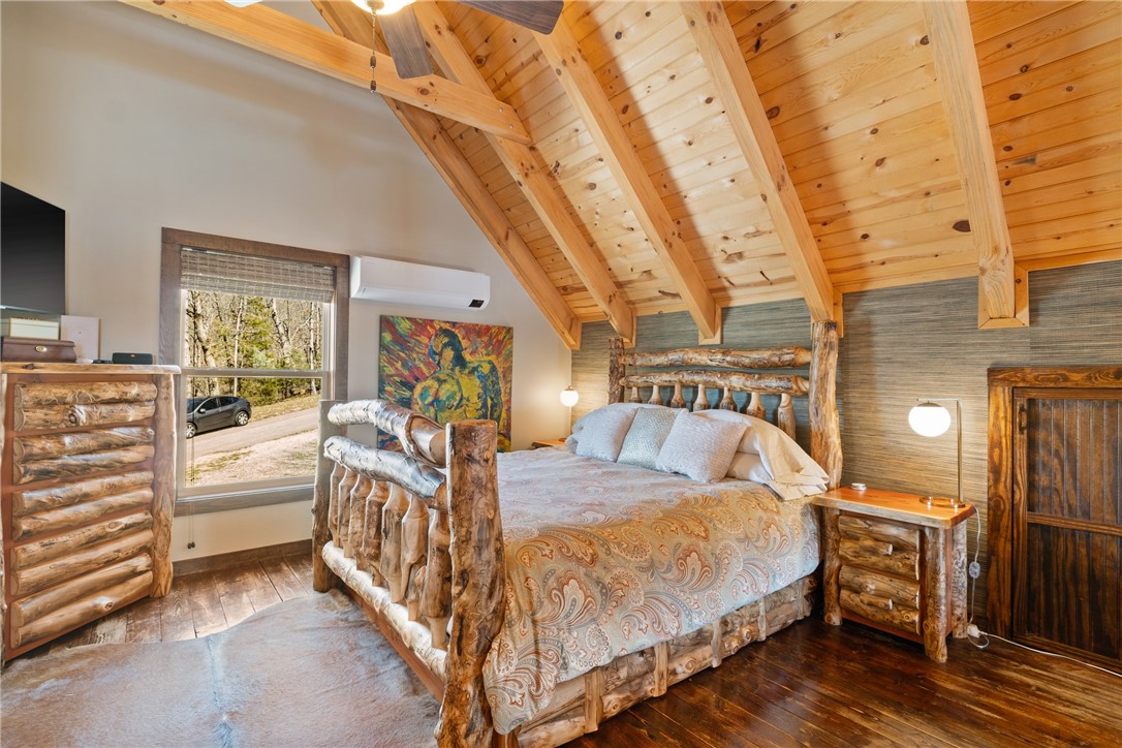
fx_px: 514
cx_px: 561
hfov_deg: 95.0
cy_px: 374
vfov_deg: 72.1
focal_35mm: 16
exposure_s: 1.3
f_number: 8
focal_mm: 11
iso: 250
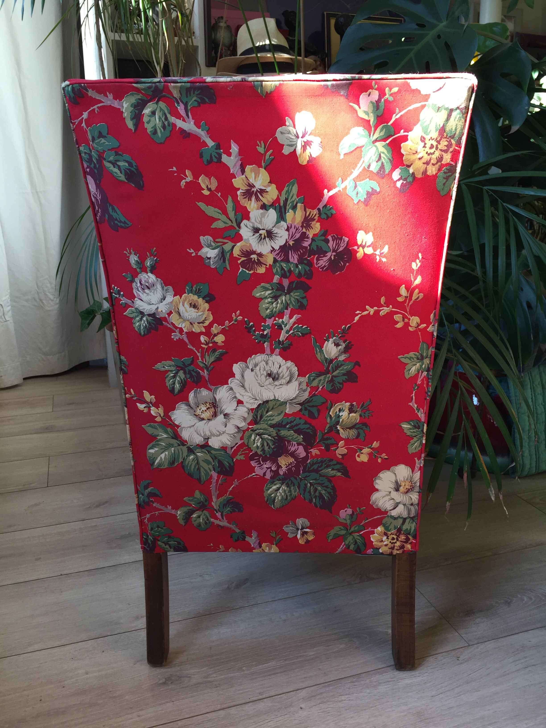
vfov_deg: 61.7
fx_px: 610
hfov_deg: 48.2
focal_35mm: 29
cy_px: 364
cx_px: 273
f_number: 2.2
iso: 32
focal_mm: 4.15
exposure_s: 1/50
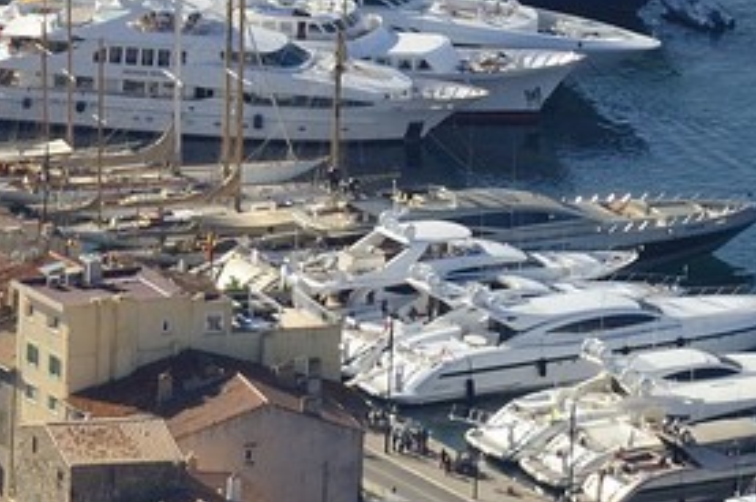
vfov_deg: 2.1
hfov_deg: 3.1
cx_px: -1411
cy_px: 603
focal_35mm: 647
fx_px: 13571
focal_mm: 112
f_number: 9
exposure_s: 1/1600
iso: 800
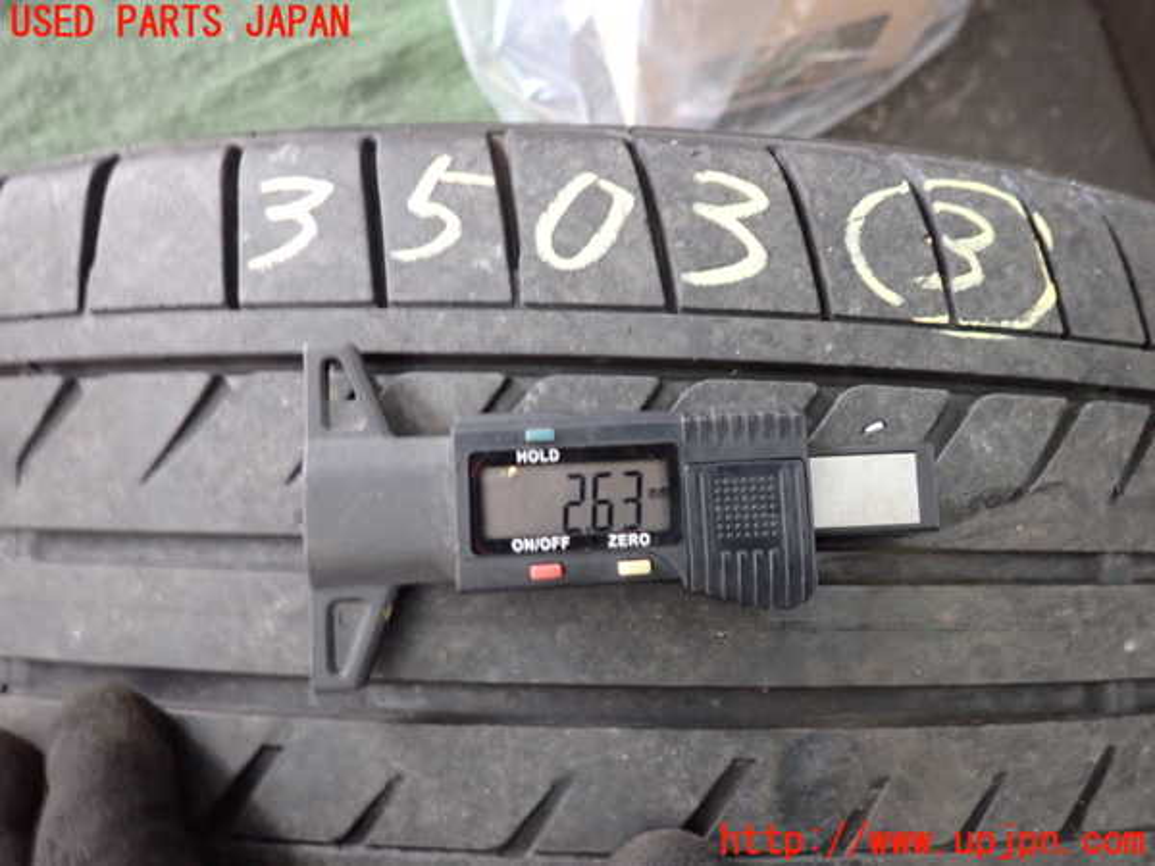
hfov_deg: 69.4
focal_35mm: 25
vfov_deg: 54.9
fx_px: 834
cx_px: 578
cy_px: 433
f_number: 2
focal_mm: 4.5
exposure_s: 1/30
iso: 800
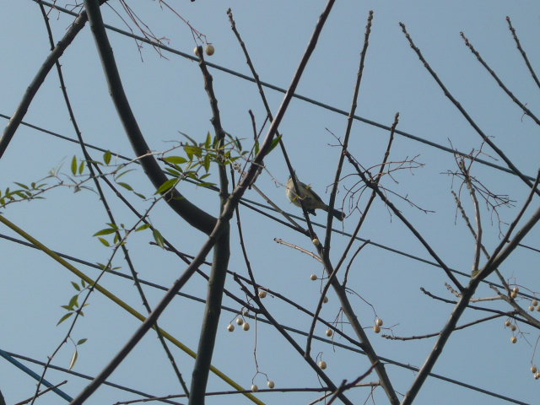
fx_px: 2496
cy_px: 202
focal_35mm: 160
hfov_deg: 12.3
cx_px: 270
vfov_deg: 9.3
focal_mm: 16.5
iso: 100
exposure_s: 1/800
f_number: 5.1
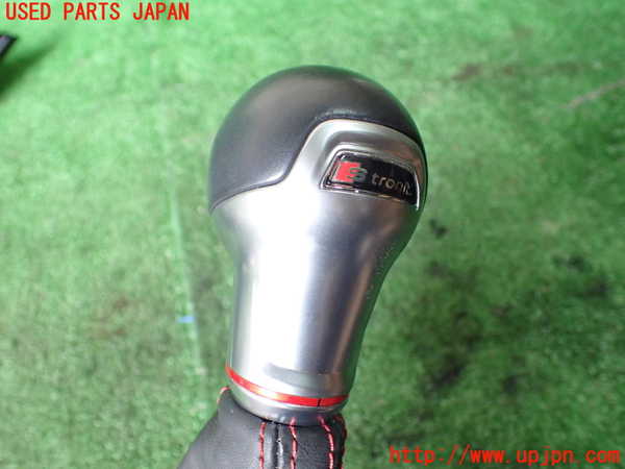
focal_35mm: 30
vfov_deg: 46.8
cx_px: 312
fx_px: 542
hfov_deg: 60.0
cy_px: 234
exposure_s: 1/125
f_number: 2.3
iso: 800
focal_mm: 5.4
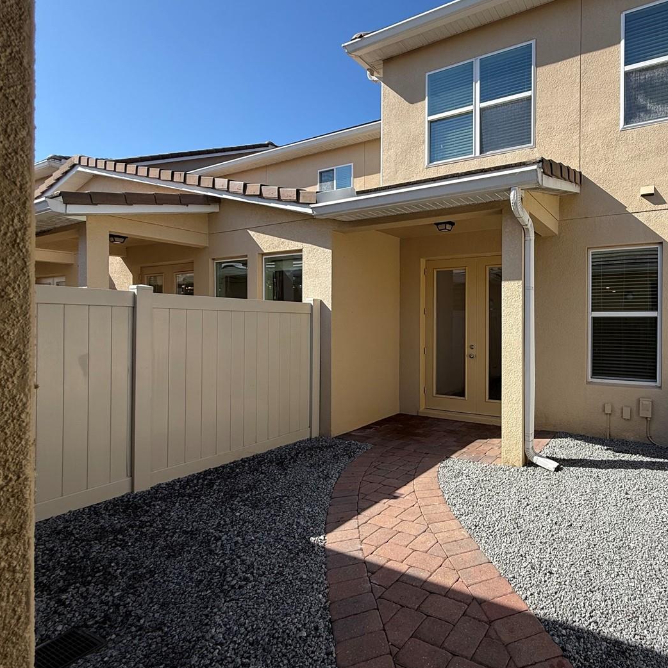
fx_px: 415
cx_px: 471
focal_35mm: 19
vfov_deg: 77.7
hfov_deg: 74.1
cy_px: 323
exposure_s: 1/1017
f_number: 2.2
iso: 50
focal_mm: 2.22
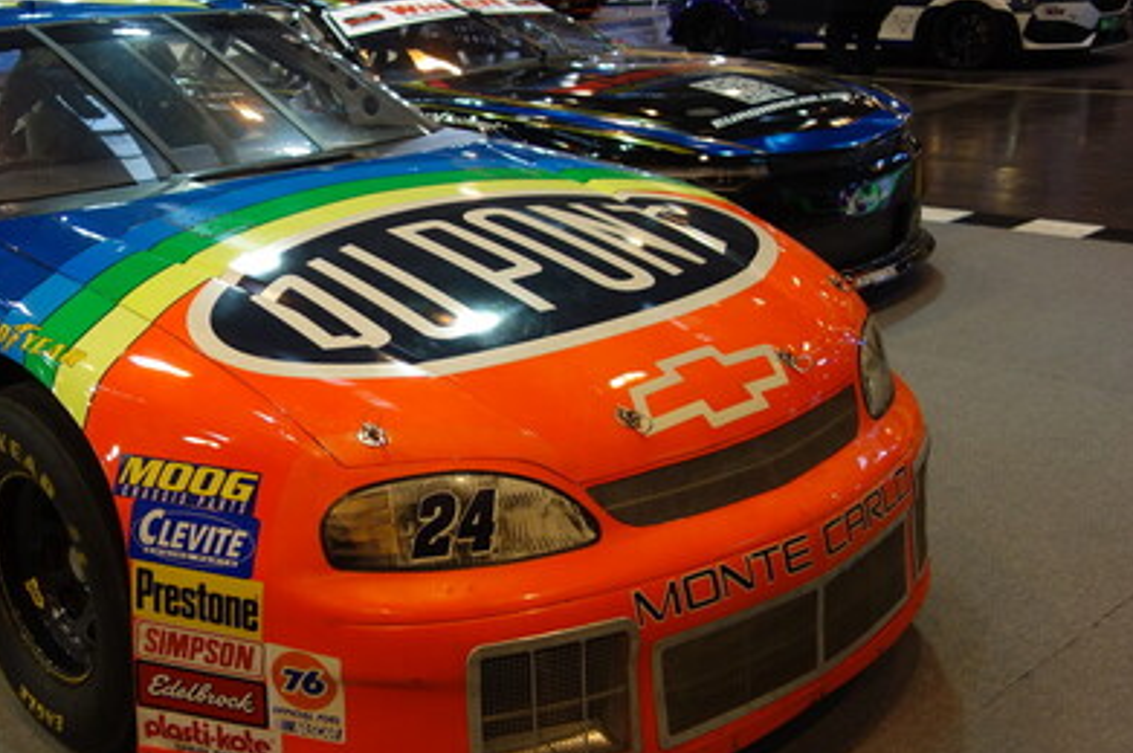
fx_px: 1352
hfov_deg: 44.1
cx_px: 298
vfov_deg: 31.1
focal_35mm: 43
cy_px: 391
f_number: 1.8
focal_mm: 10.4
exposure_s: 1/80
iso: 125
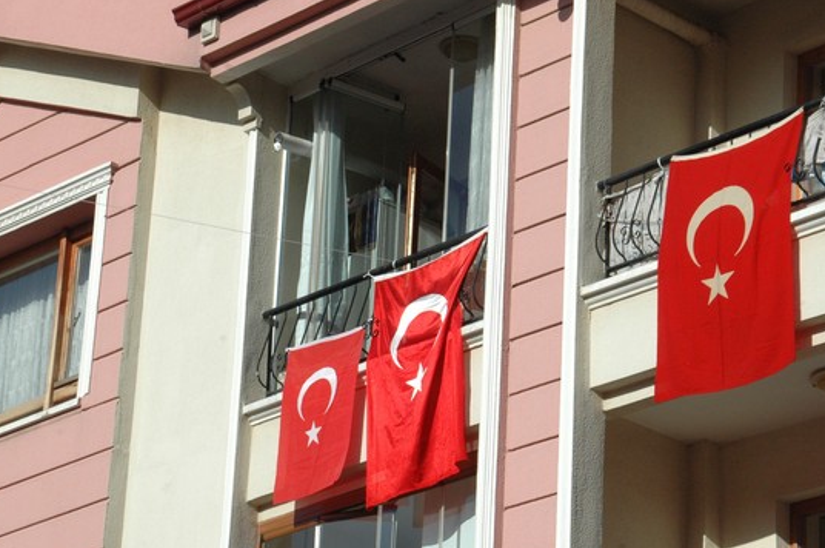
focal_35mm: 150
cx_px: 397
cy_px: 239
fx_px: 3433
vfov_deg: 9.1
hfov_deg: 13.7
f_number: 13
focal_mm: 80
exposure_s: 1/640
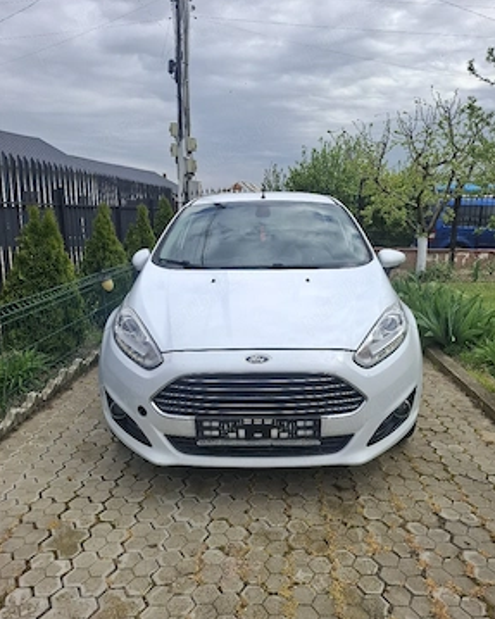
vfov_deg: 68.1
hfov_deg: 56.8
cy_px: 309
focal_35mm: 25
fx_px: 458
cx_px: 257
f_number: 1.8
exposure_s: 1/2500
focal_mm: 5.54
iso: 50
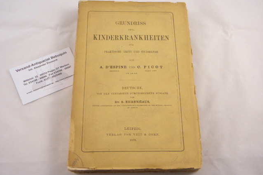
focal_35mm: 43
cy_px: 82
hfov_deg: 45.4
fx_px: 314
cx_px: 132
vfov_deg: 31.2
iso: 100
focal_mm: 7.5
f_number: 3.8
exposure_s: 1/50
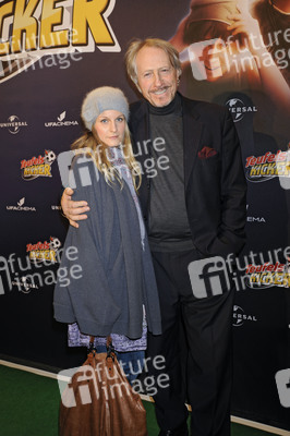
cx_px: 145
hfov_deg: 31.8
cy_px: 218
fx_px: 508
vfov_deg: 46.4
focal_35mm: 42
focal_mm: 42
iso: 640
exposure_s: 1/160
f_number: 5.6
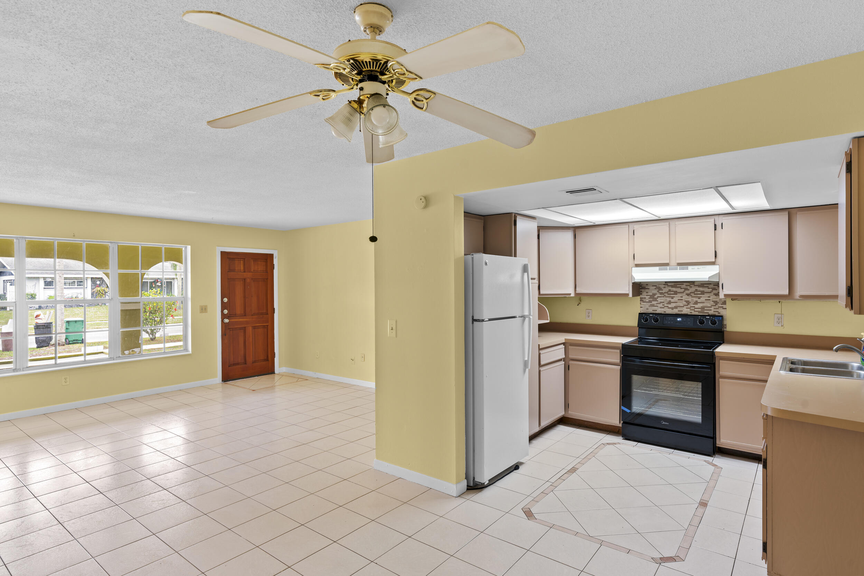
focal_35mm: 20
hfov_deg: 84.0
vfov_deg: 62.0
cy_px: 288
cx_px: 432
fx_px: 480
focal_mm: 20
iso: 100
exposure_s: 2
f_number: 8
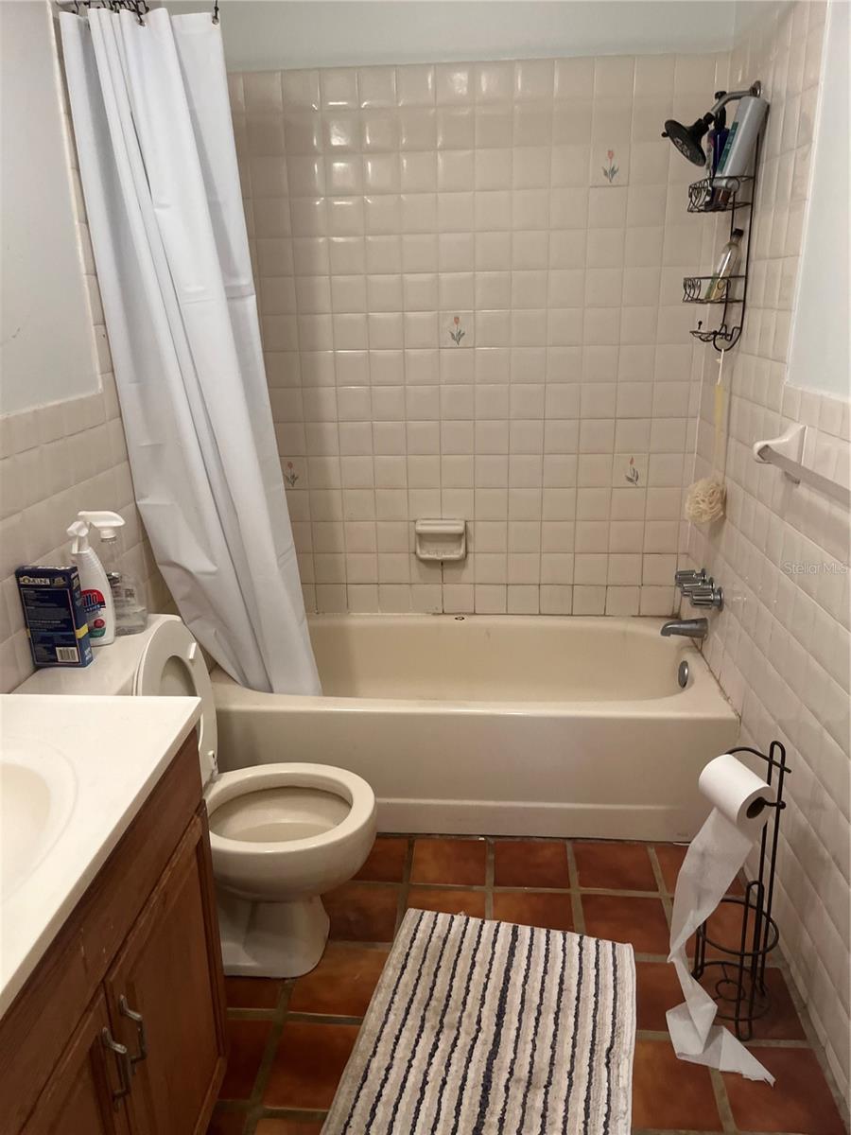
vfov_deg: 67.3
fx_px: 852
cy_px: 568
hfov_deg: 53.1
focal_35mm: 26
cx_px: 426
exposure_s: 1/60
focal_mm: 5.1
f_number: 1.6
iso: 200
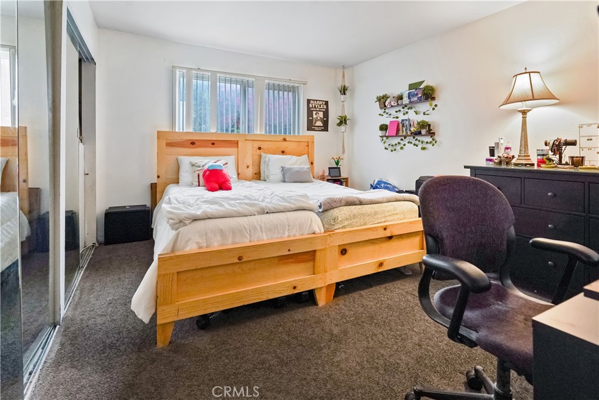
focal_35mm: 16
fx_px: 266
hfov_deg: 96.7
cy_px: 200
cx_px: 300
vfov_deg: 73.8
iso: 2000
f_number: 5
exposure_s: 1/30
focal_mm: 16
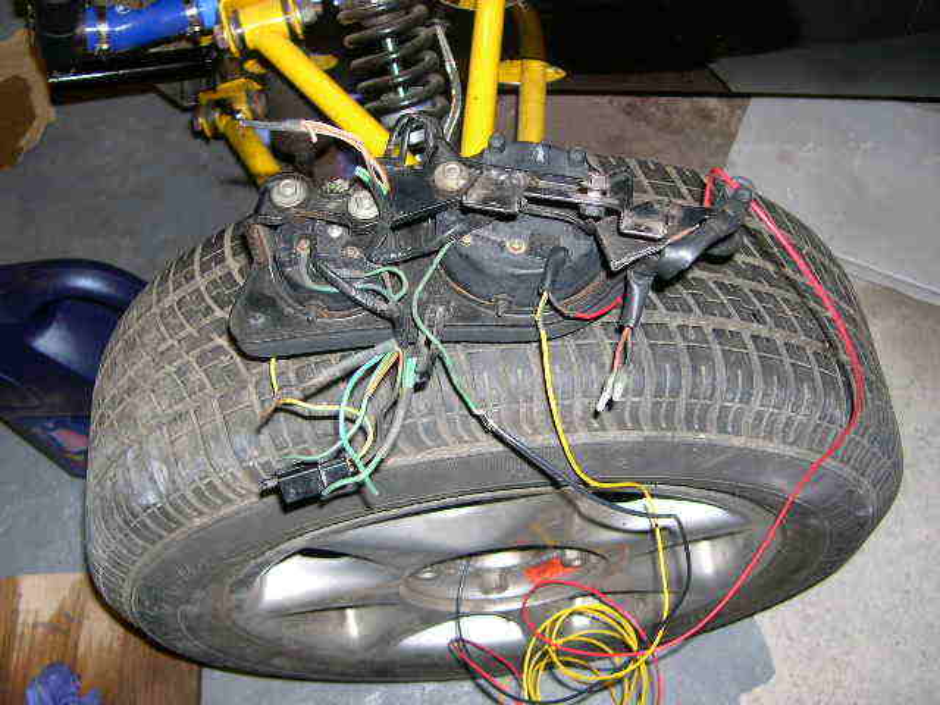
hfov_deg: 49.0
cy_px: 352
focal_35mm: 38
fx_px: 1032
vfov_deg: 37.7
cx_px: 470
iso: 100
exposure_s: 1/60
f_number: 2.8
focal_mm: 8
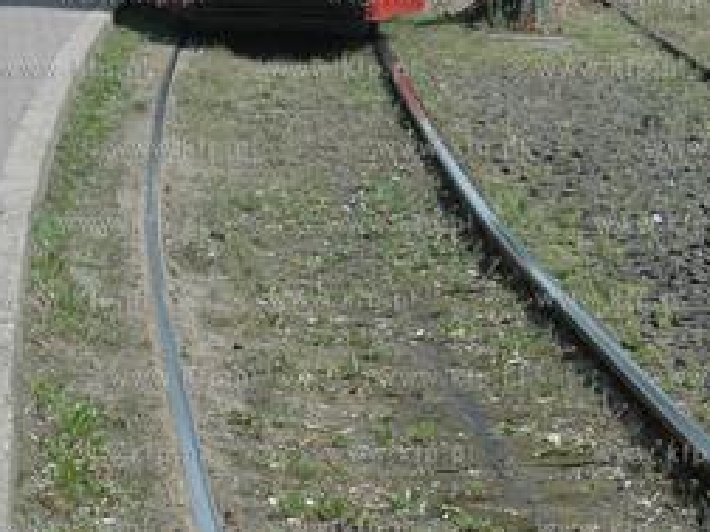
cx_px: 361
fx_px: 3753
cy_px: 144
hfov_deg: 10.8
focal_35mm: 183
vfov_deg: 8.1
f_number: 10
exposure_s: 1/400
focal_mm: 80
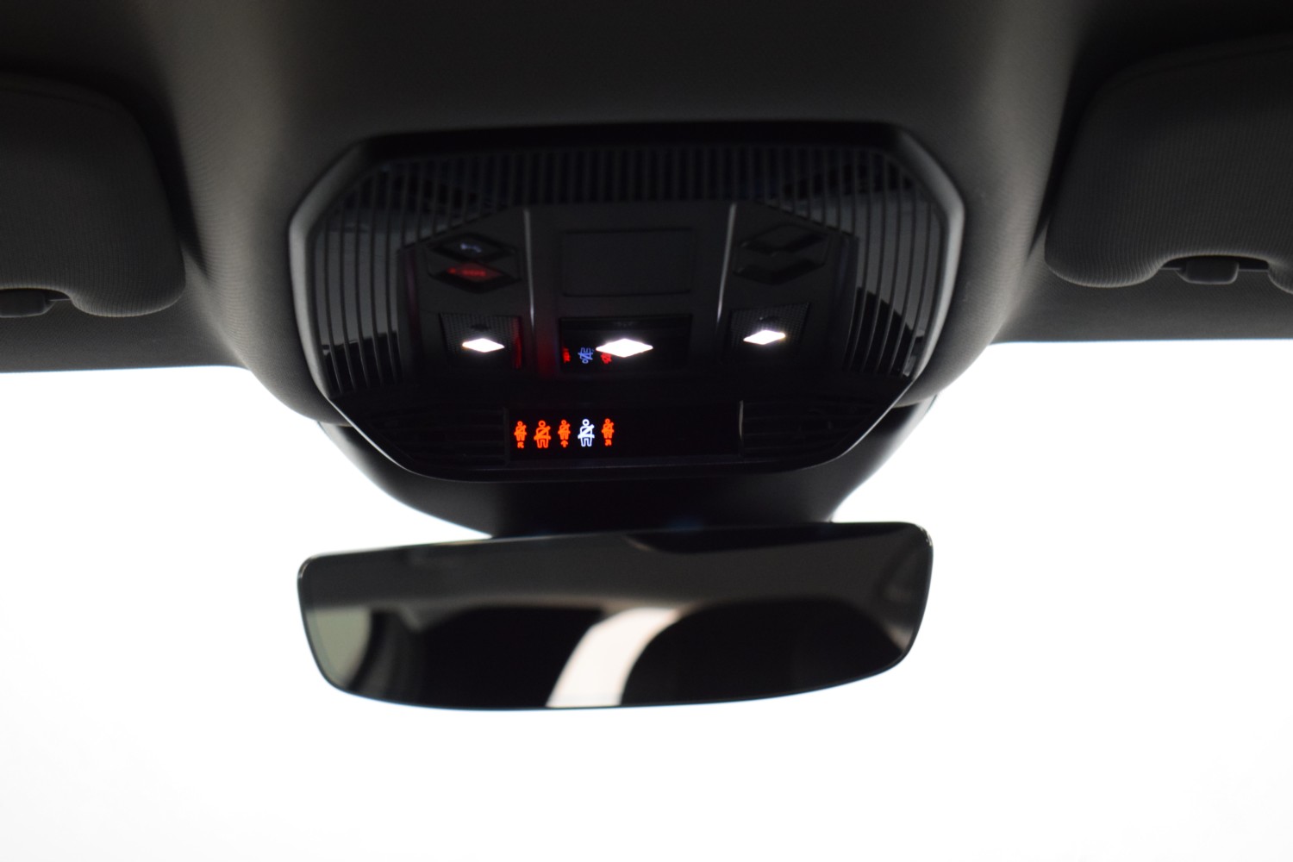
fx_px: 2586
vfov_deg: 18.9
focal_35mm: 72
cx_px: 646
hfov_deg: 28.1
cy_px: 431
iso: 1800
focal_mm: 48
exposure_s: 1/60
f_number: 5.3
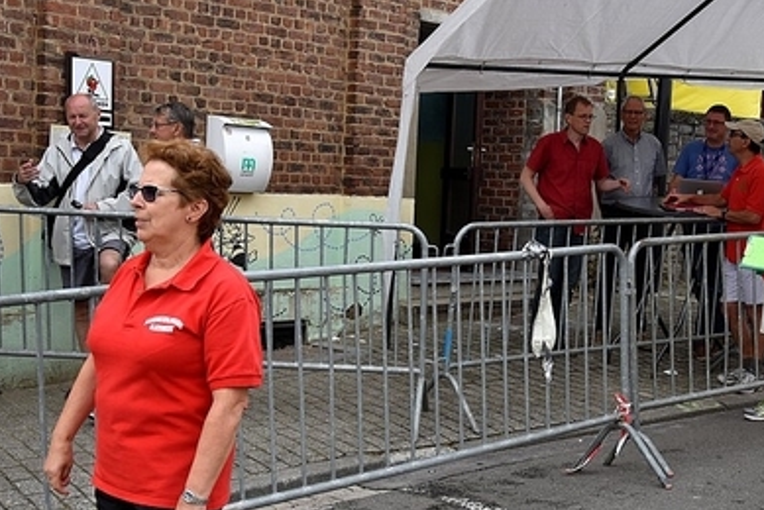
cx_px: 499
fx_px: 1227
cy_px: 294
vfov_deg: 23.5
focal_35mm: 58
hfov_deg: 34.3
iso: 400
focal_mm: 25
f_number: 5
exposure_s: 1/1250
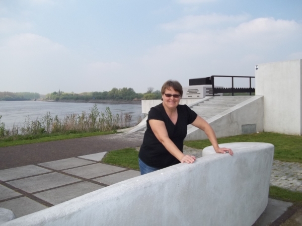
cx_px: 151
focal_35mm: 32
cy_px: 113
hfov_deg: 56.9
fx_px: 279
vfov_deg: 44.1
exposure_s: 1/1000
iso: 64
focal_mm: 5.7
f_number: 2.9
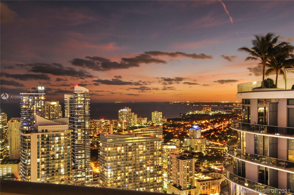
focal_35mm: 36
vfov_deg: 36.8
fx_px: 294
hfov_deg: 53.2
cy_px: 98
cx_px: 147
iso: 1000
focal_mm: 24
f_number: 11
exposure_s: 8
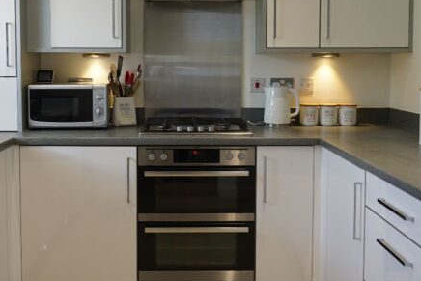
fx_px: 515
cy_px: 97
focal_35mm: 44
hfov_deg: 44.4
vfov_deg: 30.3
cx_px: 184
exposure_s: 1/80
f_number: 4
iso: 400
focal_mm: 16
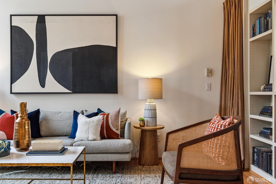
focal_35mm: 35
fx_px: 268
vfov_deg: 37.8
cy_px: 92
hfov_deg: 54.5
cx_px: 138
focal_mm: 35
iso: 400
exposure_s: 1/15
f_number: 16
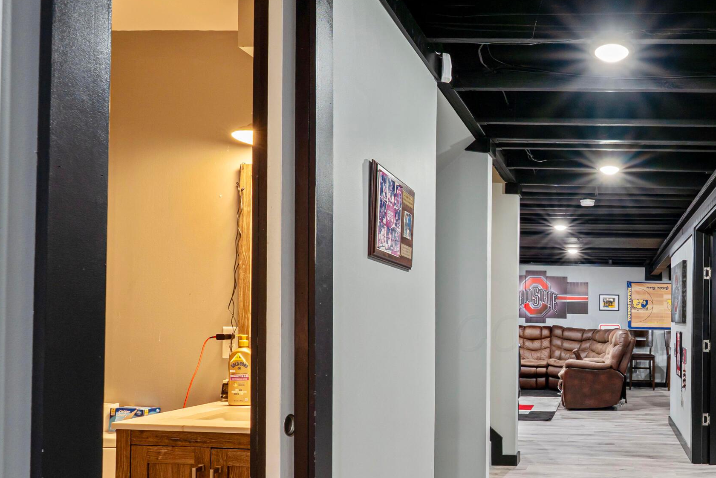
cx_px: 583
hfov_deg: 64.5
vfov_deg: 50.0
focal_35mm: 25
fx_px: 497
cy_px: 332
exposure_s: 1/10
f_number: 8
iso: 250
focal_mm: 14
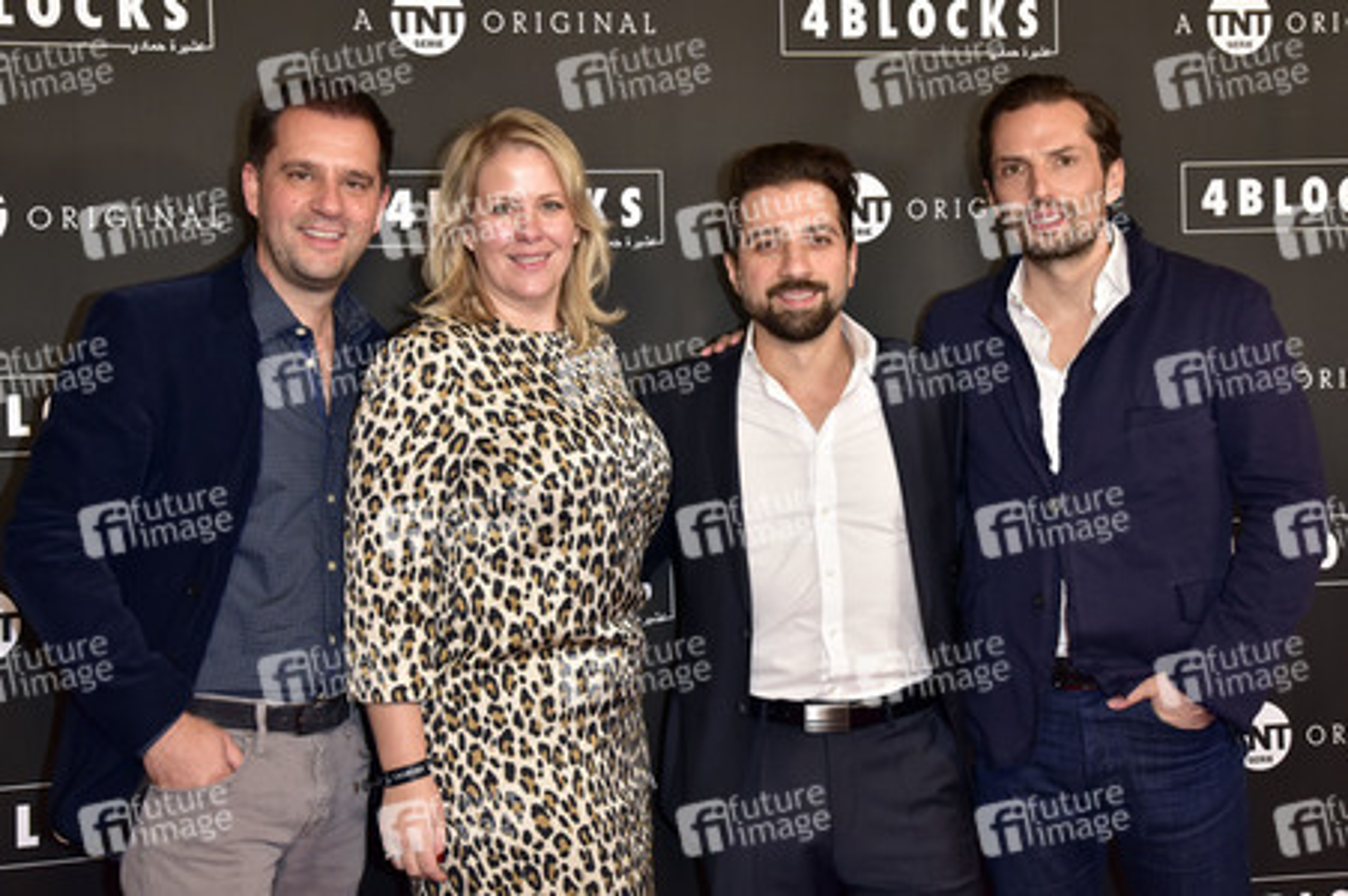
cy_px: 448
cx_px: 674
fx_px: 1796
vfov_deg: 28.0
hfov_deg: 41.1
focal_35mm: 48
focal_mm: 48
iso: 2000
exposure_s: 1/250
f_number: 8
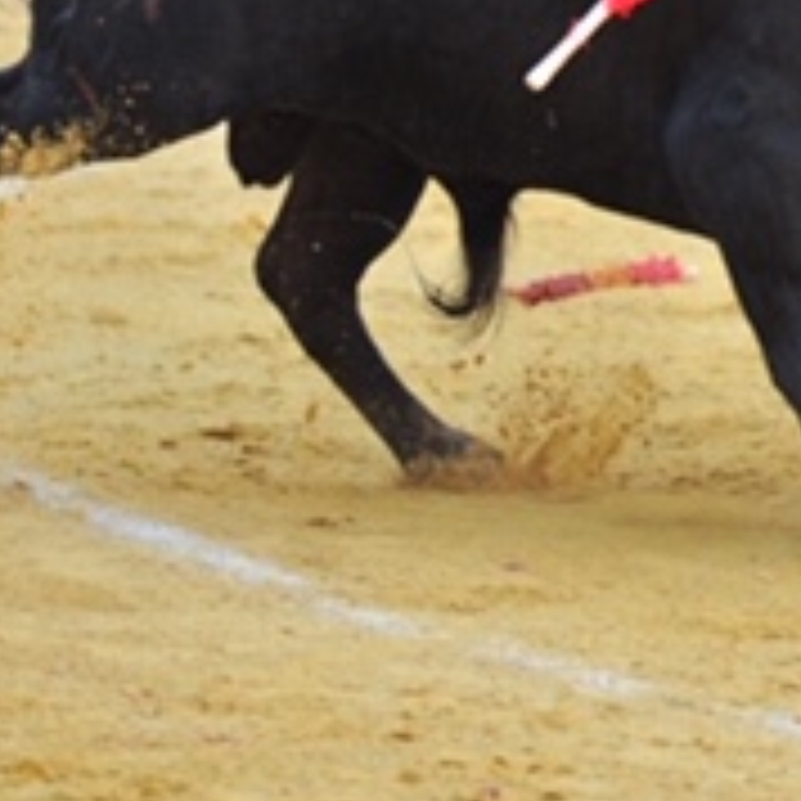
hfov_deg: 3.5
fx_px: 13168
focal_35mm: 503
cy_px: 40
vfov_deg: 3.5
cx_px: 1062
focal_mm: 110
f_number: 2.8
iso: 640
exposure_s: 1/800
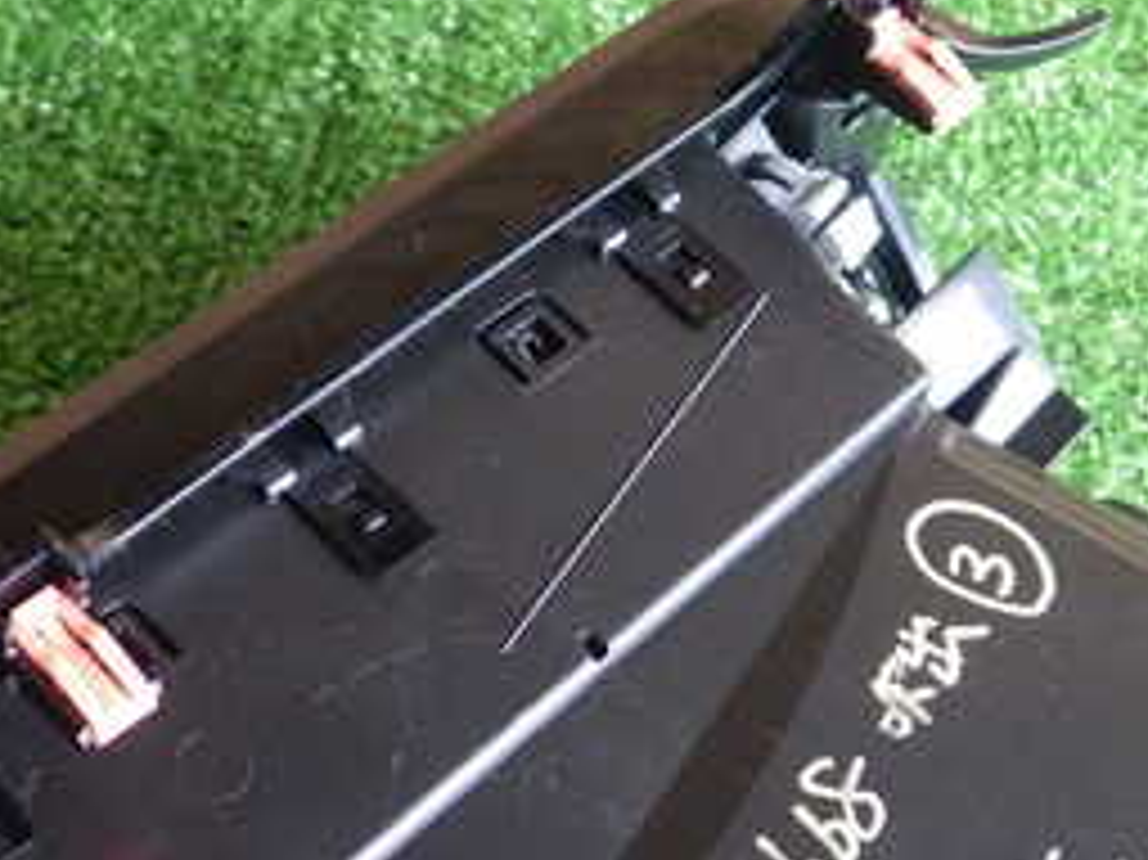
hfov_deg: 26.7
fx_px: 2420
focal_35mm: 73
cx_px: 518
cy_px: 761
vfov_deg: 19.8
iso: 400
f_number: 2.3
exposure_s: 1/50
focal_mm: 5.5
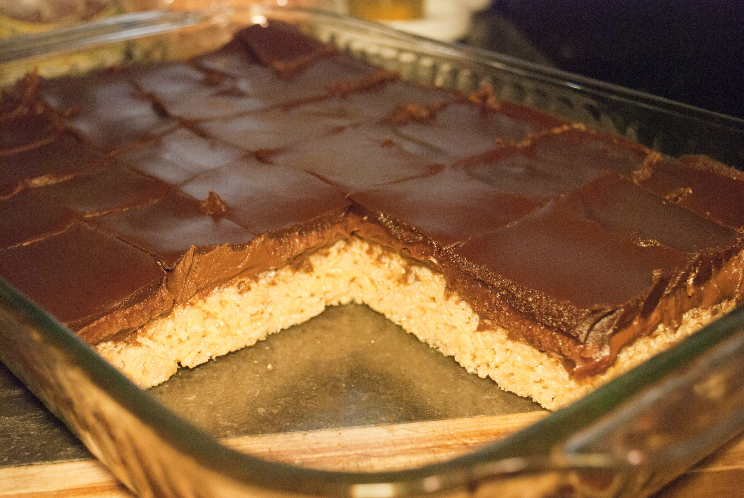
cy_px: 249
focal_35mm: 51
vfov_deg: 26.6
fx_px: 1055
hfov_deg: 38.8
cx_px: 372
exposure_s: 1/60
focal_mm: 34
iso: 200
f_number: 5
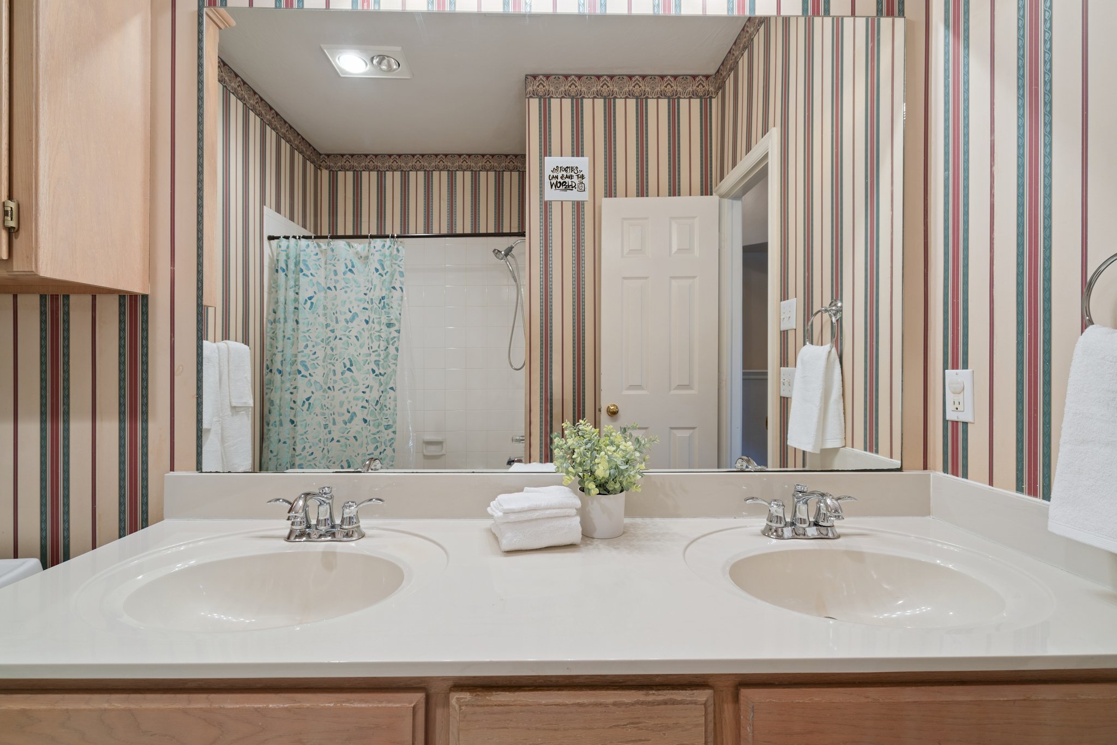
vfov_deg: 73.8
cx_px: 558
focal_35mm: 16
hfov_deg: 96.7
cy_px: 372
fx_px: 496
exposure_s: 1/13
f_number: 7.1
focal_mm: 16
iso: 200
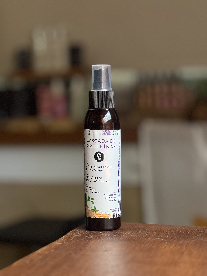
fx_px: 614
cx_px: 104
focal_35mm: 77
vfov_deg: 25.3
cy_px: 138
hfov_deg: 19.1
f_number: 2.8
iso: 200
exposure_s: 1/121
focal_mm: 9
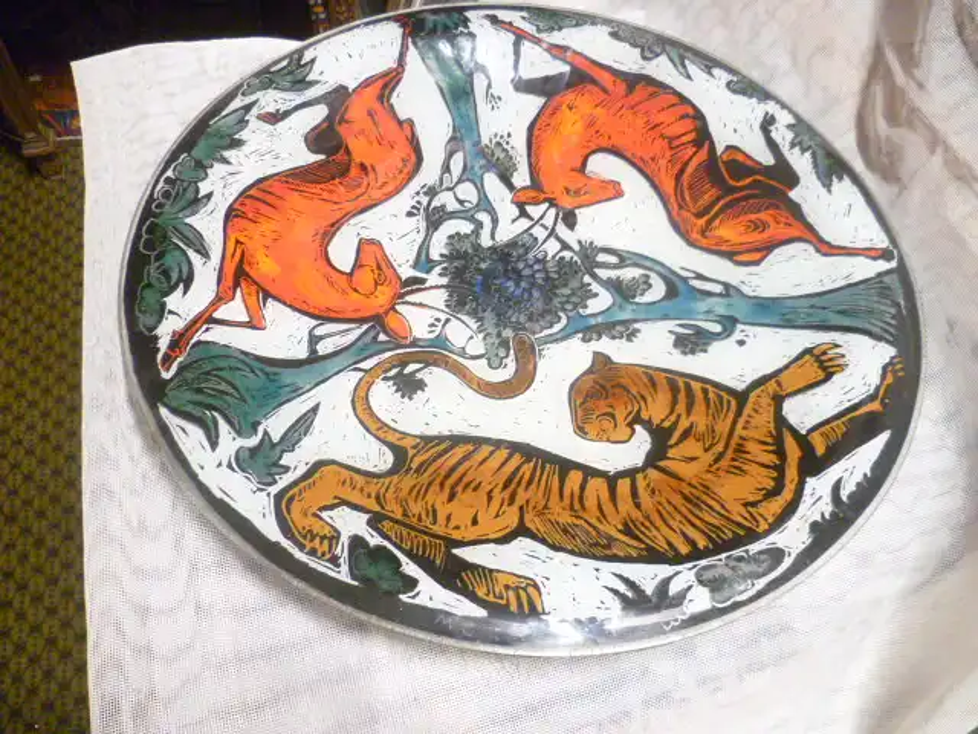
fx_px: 791
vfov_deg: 49.7
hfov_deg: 63.4
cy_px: 367
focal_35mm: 28
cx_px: 489
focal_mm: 5
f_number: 2.8
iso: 800
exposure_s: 1/25
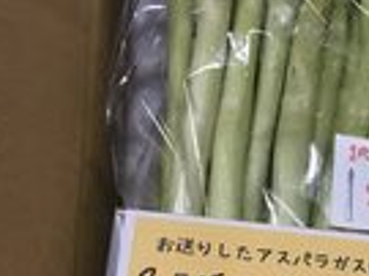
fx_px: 916
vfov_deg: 17.0
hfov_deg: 22.0
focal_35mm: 86
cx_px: 358
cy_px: 213
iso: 125
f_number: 2.2
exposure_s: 1/30
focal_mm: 4.15
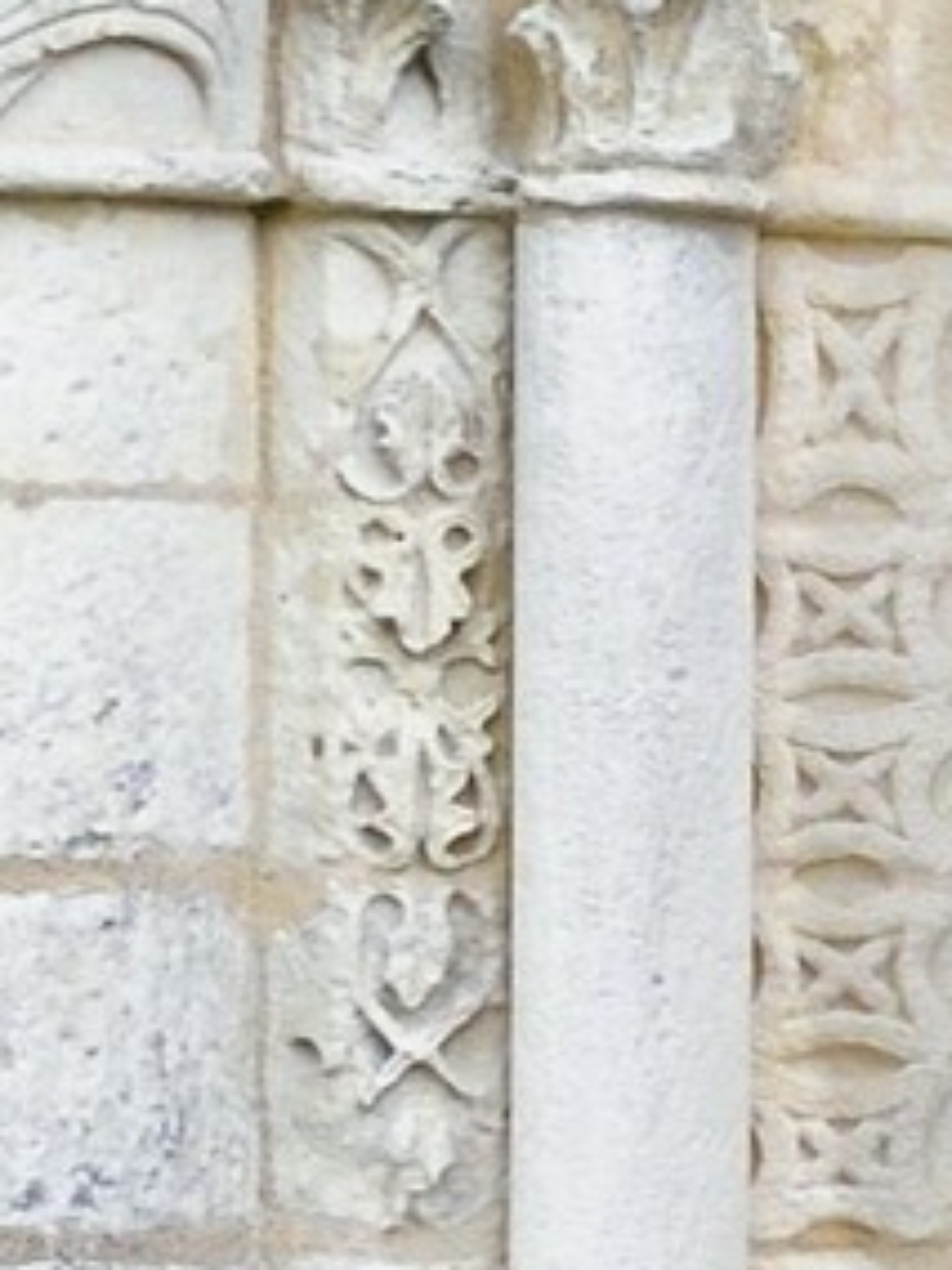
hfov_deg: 4.4
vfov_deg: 6.1
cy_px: 765
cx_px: 2852
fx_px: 11917
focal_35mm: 325
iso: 800
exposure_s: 1/640
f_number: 8
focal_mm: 40
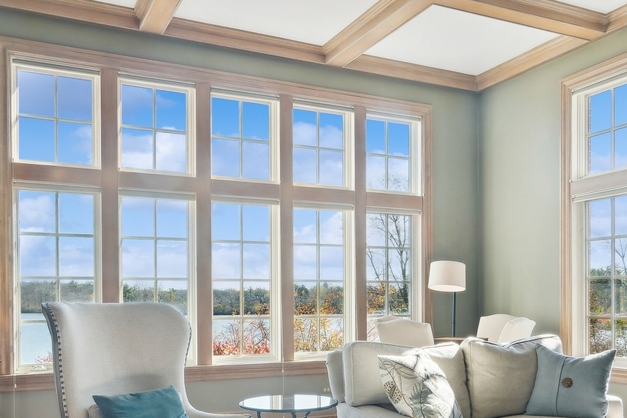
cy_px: 319
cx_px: 348
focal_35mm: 34
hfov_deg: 55.7
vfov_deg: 37.8
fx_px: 592
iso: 200
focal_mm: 12
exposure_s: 1/40
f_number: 8
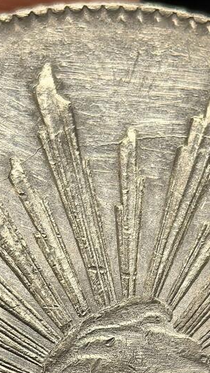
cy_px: 374
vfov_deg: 10.7
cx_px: 123
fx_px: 1978
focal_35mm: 200
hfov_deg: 6.1
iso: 100
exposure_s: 1/100
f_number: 2
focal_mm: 6.98
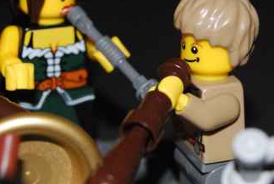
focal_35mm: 163
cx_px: 186
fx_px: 1242
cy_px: 54
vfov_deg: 8.4
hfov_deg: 12.6
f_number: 8
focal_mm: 55
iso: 1600
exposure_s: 1/125
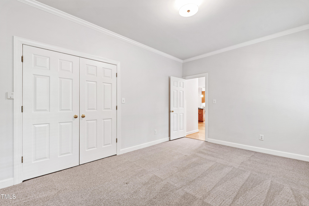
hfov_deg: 100.4
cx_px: 154
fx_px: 129
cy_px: 103
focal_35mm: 15
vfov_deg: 77.3
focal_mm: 10
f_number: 8
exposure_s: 1.6
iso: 100
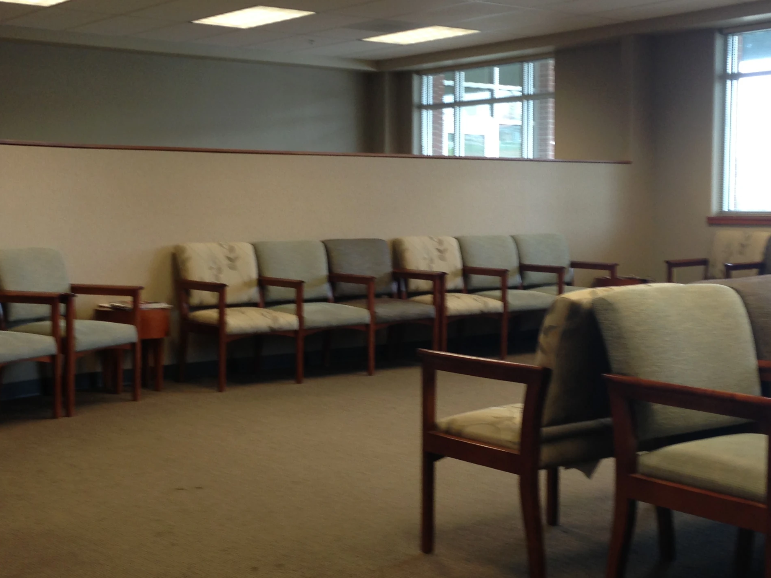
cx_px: 410
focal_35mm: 57
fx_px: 1269
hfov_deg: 33.8
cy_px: 271
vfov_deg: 25.6
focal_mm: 4.13
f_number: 2.4
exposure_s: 1/20
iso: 50
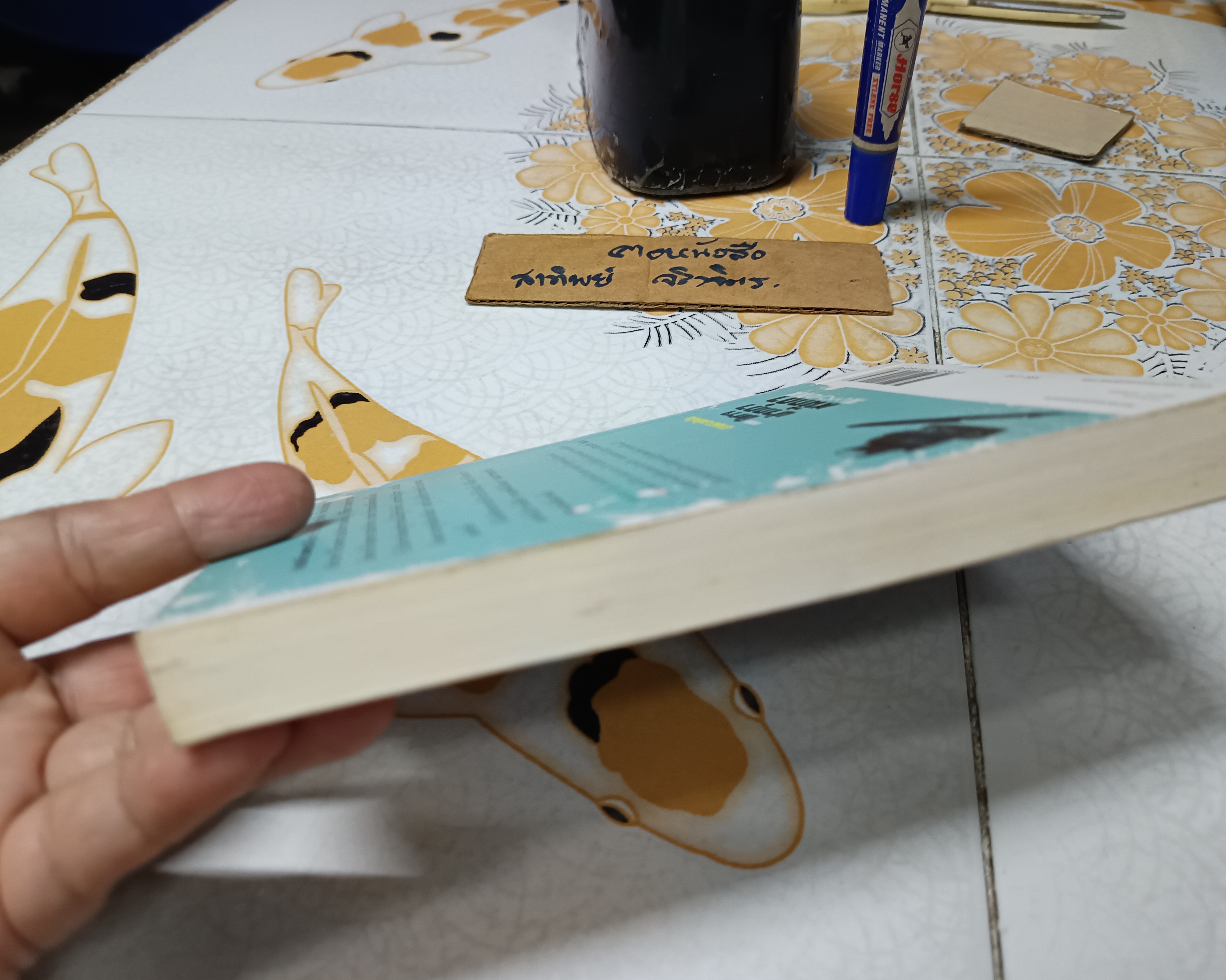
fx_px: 943
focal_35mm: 26
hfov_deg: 66.0
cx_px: 638
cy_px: 485
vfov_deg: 54.9
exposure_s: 1/25
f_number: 1.7
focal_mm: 5.31
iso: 971
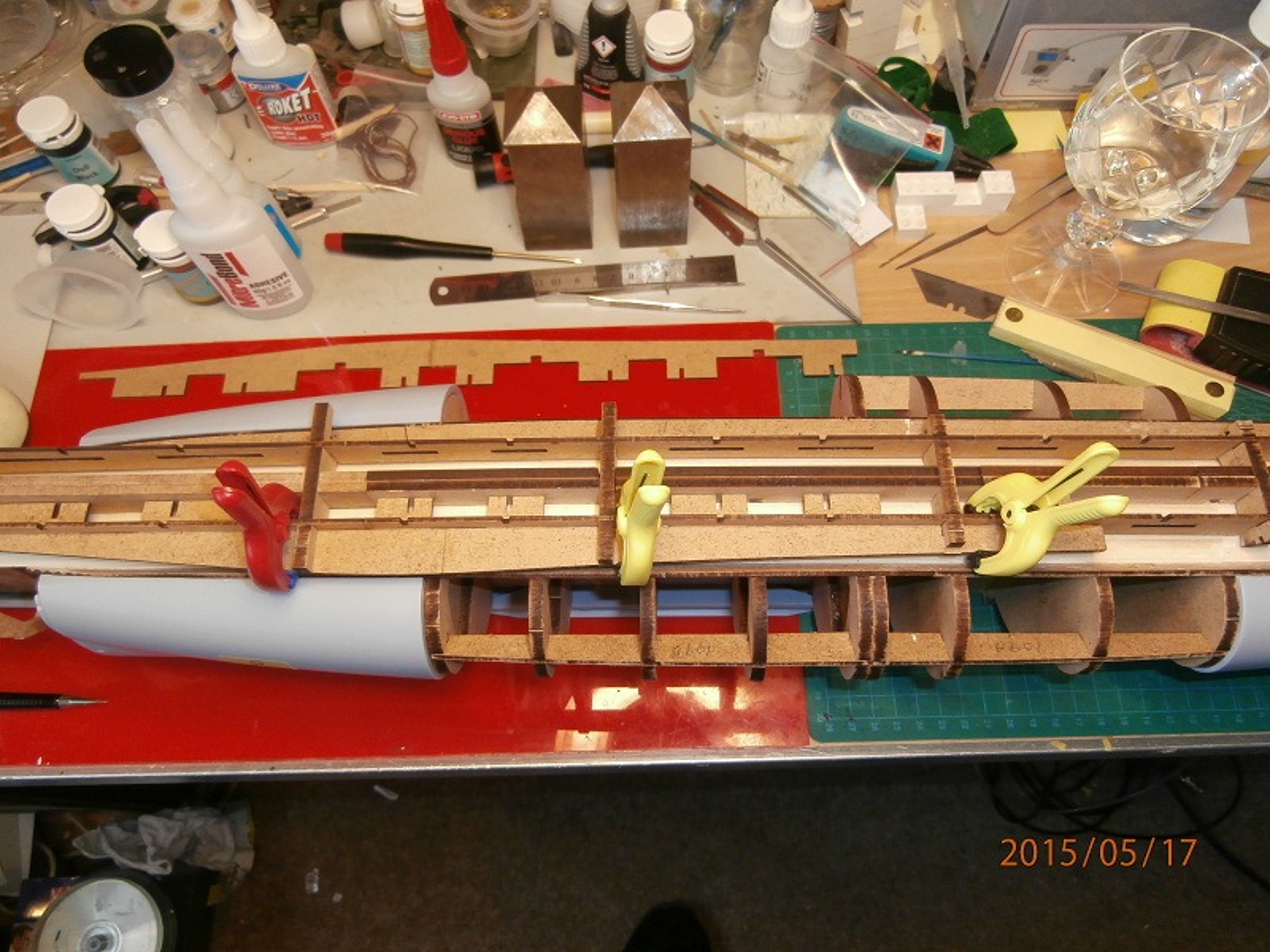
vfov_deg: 56.8
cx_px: 635
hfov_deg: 71.6
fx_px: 881
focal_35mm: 24
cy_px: 476
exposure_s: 1/30
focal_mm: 4.2
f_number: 3
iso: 200
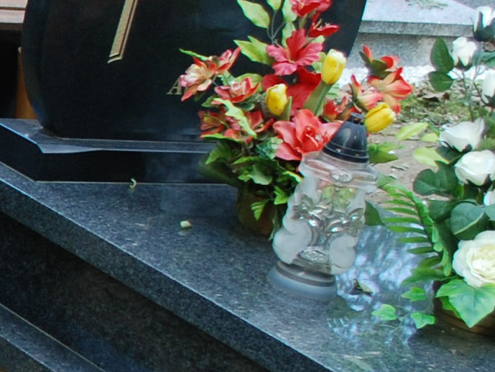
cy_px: 297
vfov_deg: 10.1
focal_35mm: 146
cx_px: -672
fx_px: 2088
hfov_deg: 11.4
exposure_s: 1/100
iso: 200
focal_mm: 18
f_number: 5
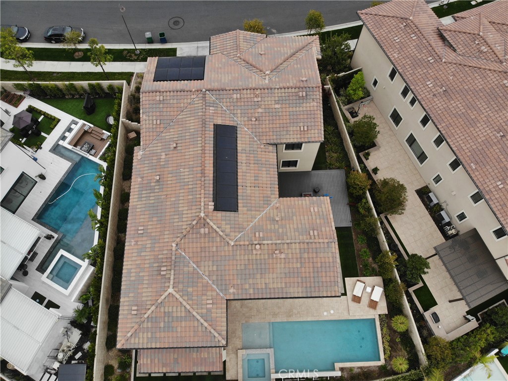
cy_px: 190
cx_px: 254
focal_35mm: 24
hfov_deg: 71.6
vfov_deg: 56.8
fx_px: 352
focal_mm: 4.5
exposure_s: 1/252
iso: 111
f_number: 2.8
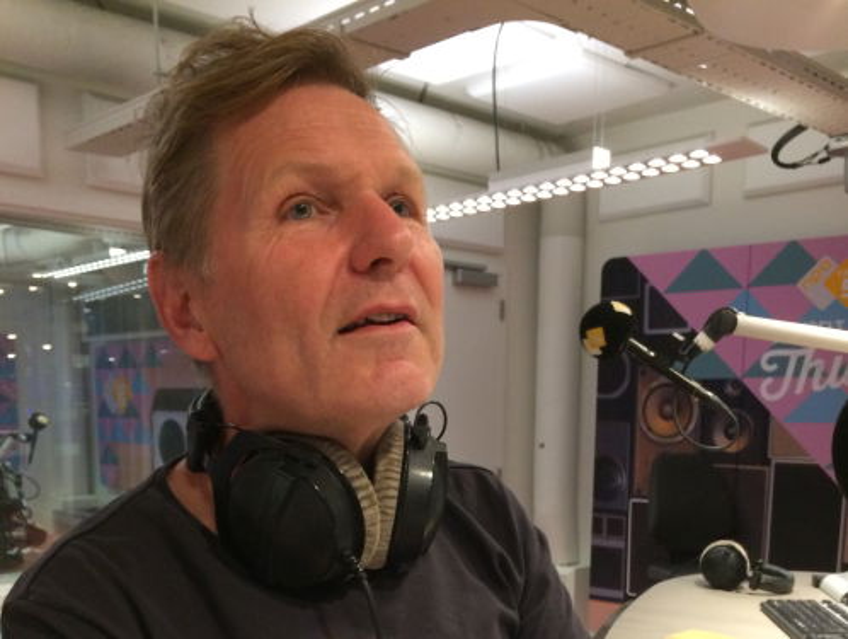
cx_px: 424
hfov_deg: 61.6
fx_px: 711
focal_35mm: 29
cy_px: 320
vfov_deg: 48.3
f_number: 2.2
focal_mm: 4.15
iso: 250
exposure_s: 1/20
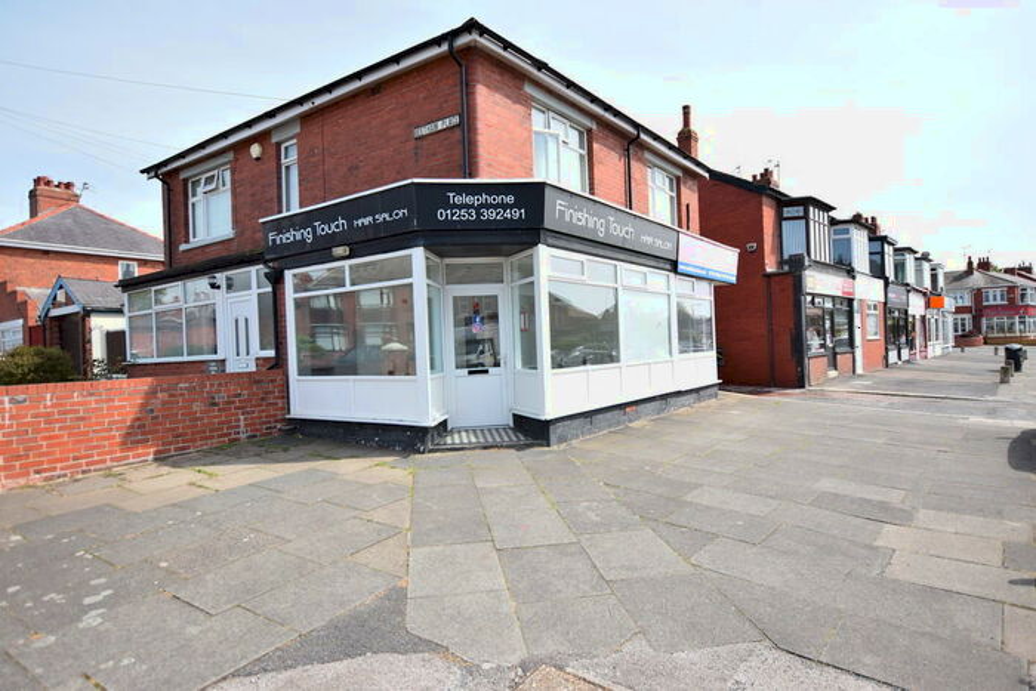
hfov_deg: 85.4
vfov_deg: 63.2
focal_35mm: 20
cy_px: 346
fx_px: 561
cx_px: 518
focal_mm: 13
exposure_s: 1/500
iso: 100
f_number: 4
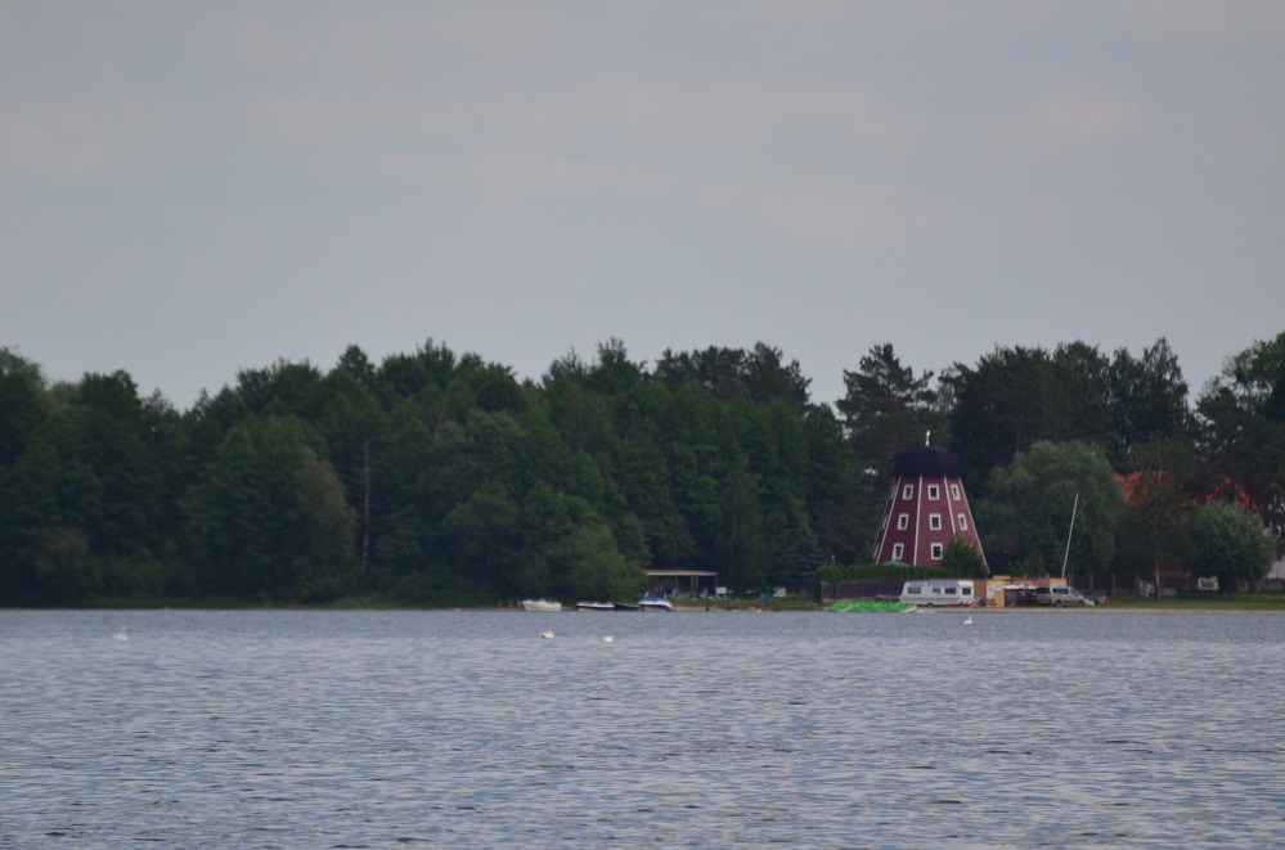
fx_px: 16024
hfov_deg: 4.6
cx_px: 642
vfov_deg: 3.0
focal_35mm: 450
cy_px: 425
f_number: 5.6
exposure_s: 1/8000
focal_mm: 300
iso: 900
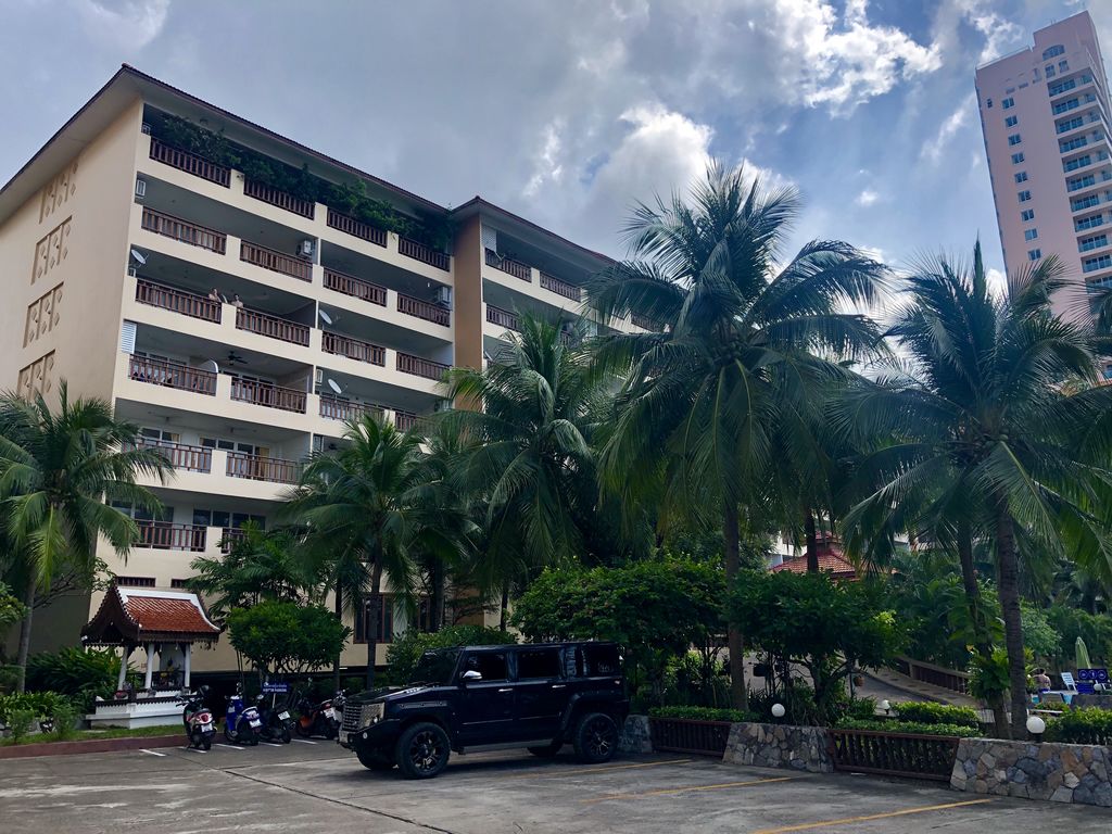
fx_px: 899
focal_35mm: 28
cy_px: 417
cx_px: 556
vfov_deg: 49.7
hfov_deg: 63.4
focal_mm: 4
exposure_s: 1/1297
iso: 20
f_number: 1.8
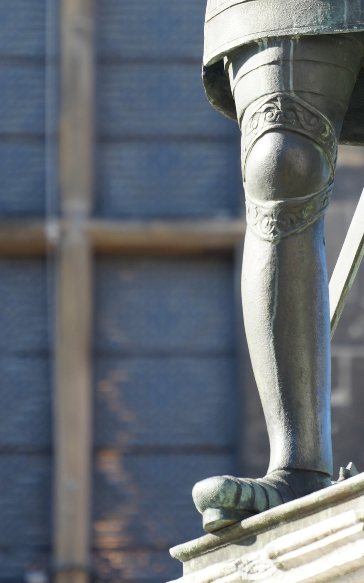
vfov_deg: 4.1
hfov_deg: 2.6
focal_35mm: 509
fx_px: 8078
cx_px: 386
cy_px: -74
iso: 160
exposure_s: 1/125
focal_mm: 200
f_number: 5.6
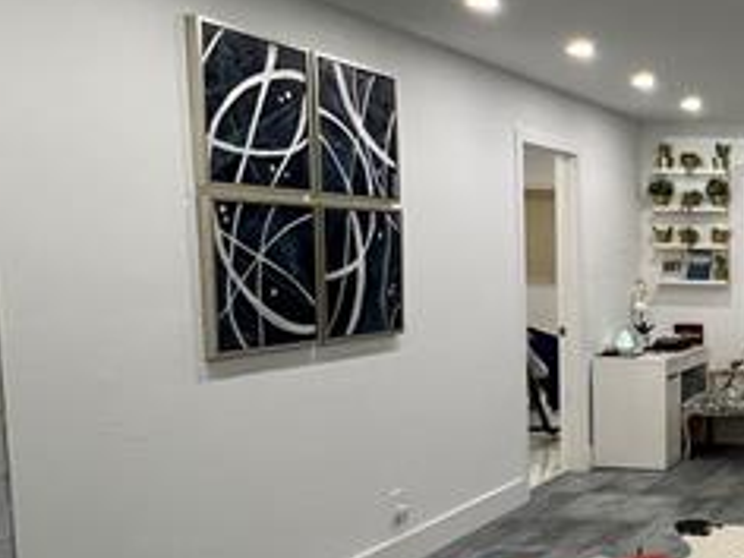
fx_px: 946
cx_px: 905
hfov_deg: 34.1
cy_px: 372
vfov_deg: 32.6
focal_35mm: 44
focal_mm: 1.57
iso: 200
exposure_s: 1/99
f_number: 1.8
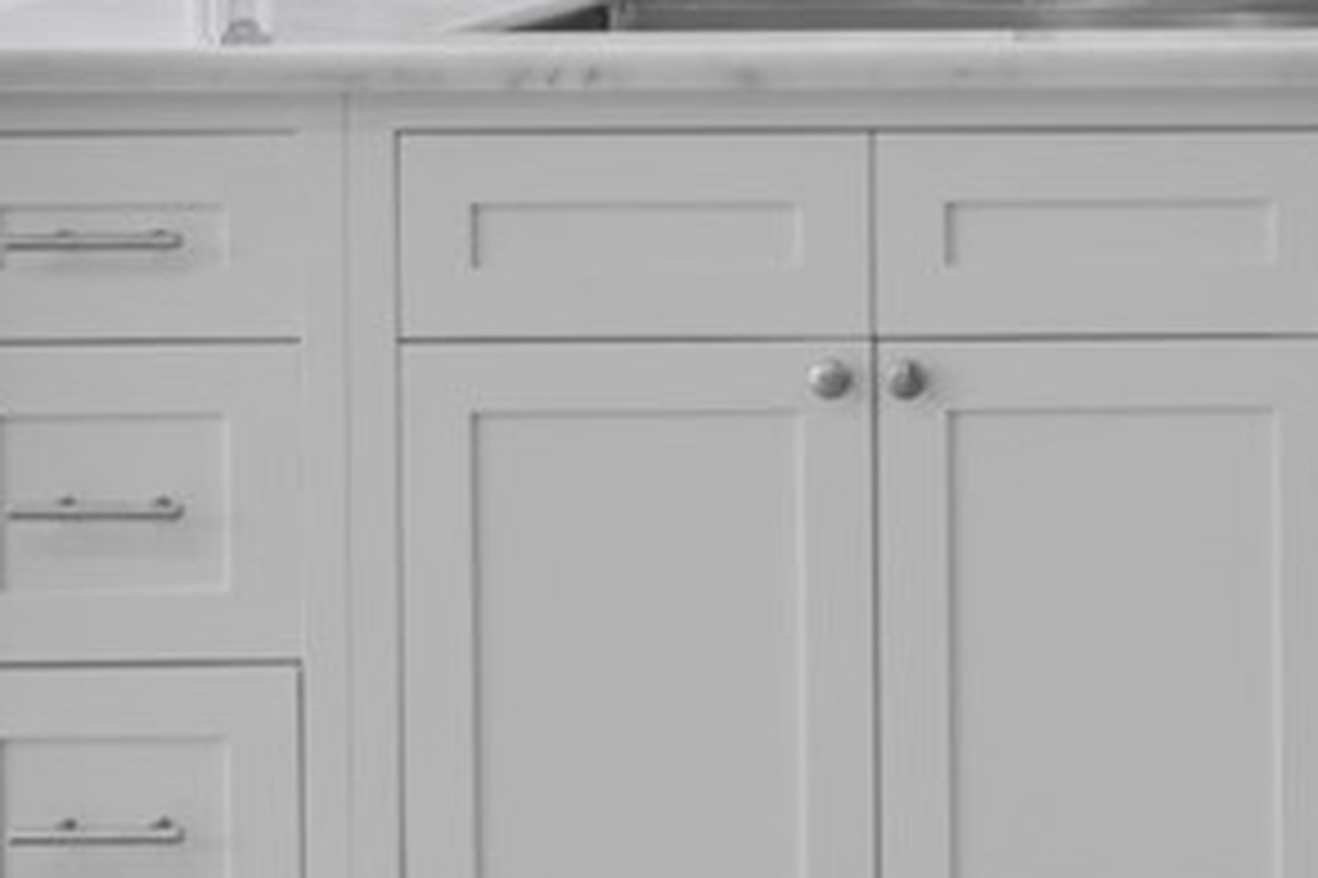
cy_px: -315
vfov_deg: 14.3
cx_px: 1849
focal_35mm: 91
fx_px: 3330
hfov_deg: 20.0
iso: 200
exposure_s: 1/6
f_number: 8
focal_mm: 26
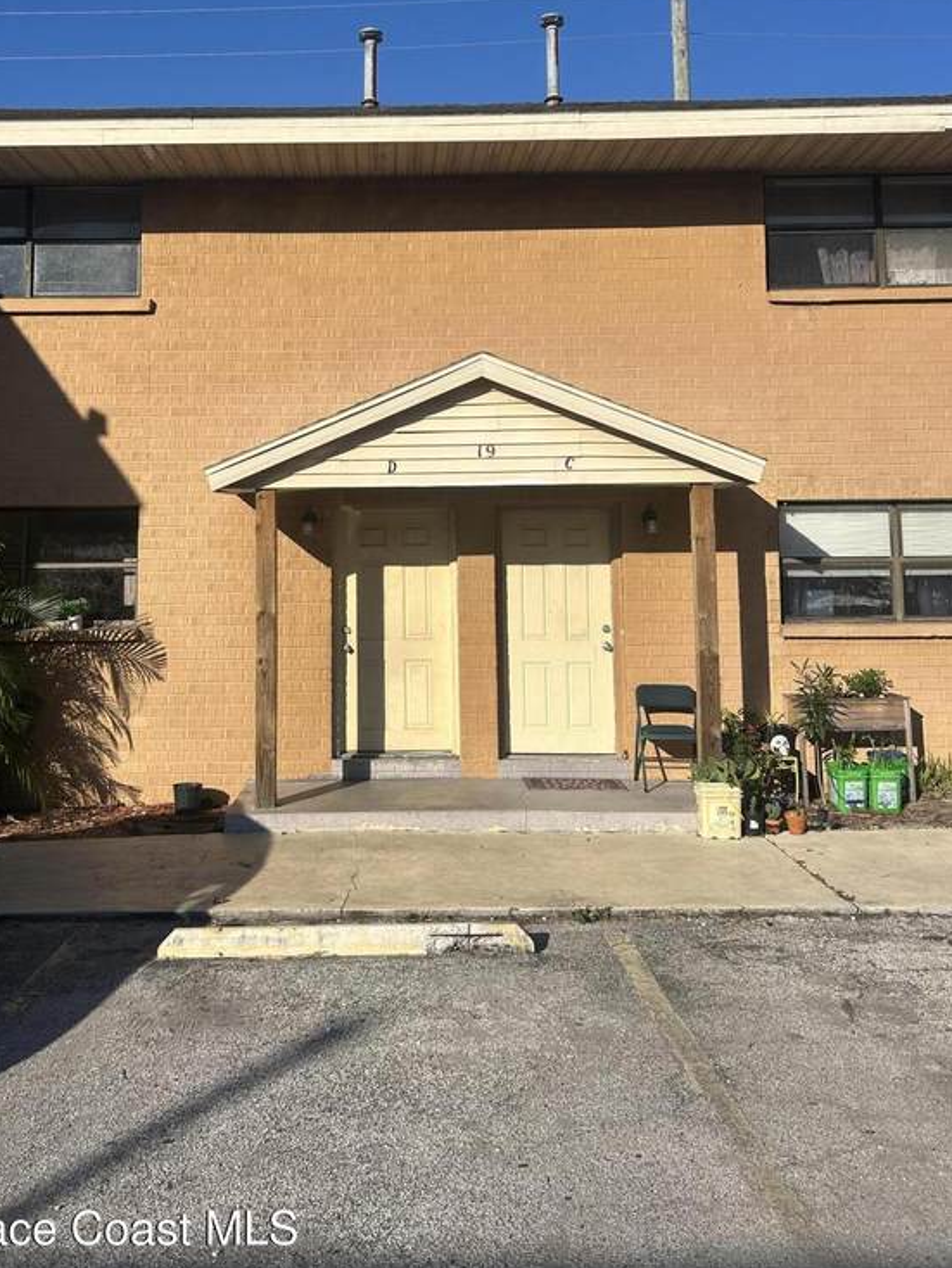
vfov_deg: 53.3
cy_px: 475
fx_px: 1246
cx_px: 392
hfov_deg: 41.7
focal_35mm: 34
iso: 50
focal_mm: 5.7
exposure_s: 1/6211
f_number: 1.5
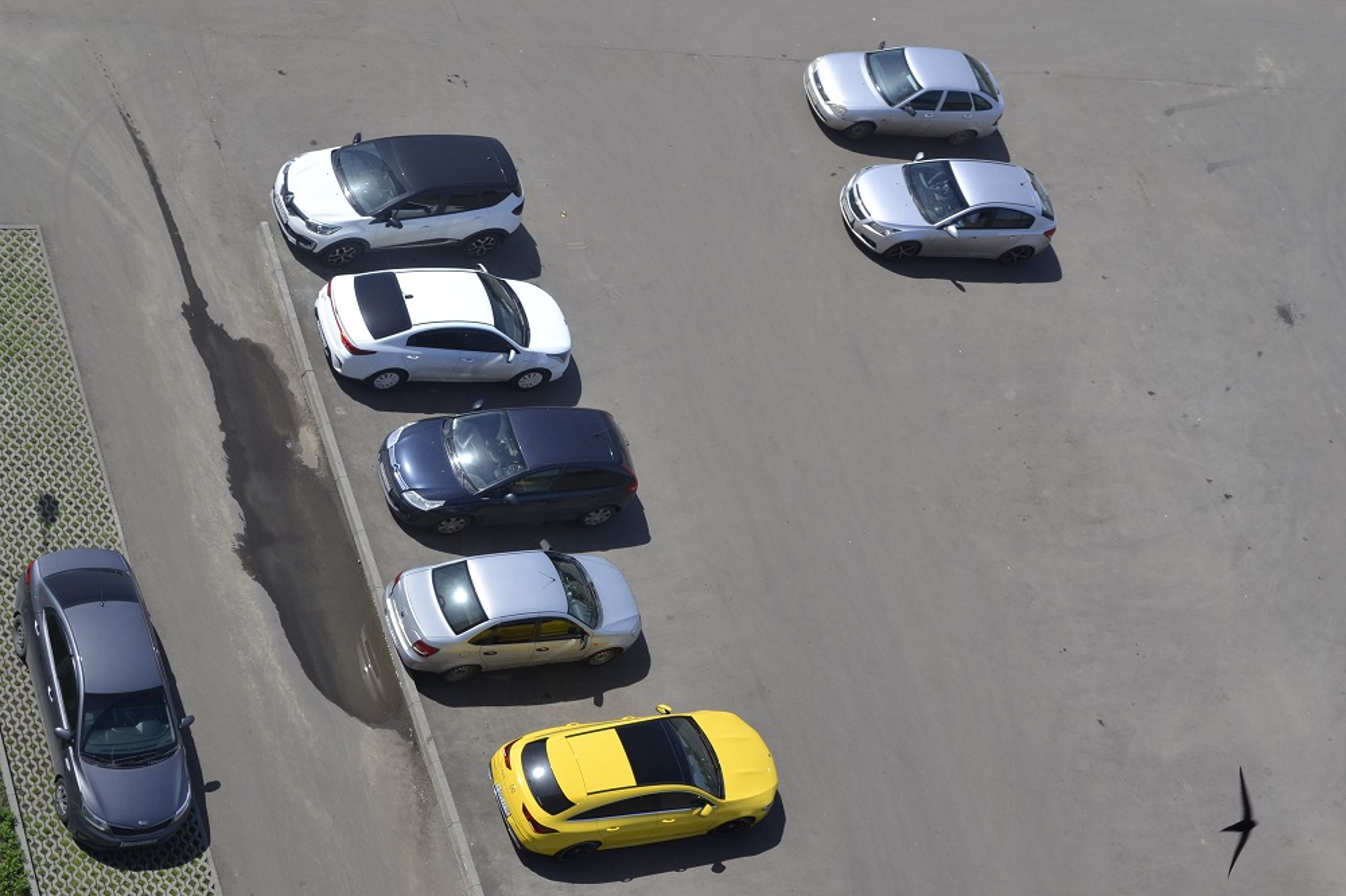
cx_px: 673
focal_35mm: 69
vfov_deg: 19.7
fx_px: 2579
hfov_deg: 29.3
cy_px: 448
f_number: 8
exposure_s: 1/250
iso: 100
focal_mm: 46
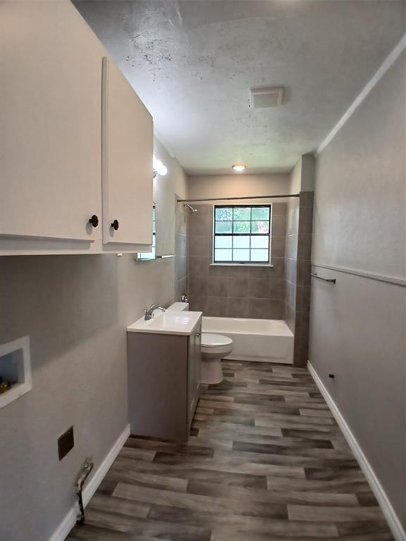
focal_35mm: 17
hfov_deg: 74.7
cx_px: 203
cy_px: 270
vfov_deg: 91.0
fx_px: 266
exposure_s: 1/40
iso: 100
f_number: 2.2
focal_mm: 1.4
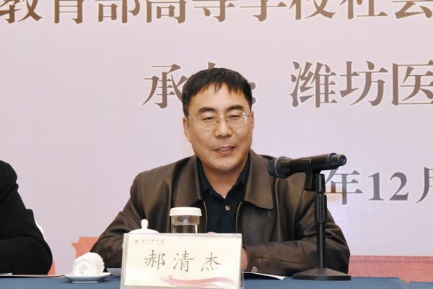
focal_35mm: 105
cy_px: 144
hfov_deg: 19.5
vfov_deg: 13.0
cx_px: 216
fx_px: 1263
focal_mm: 70
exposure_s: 1/50
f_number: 8
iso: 1600
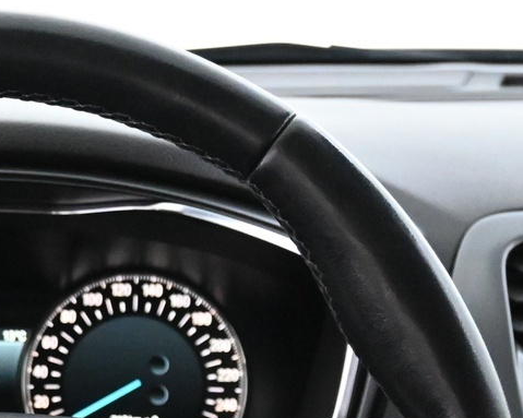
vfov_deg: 13.4
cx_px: -40
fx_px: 1696
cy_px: 577
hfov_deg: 17.0
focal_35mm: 110
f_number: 4.2
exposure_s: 1/40
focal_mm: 23
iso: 6400
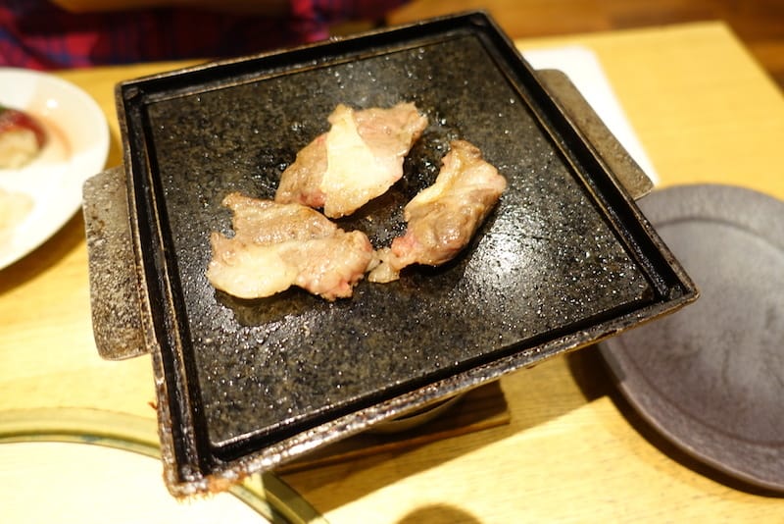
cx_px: 392
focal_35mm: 24
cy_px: 262
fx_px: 523
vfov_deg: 53.2
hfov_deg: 73.7
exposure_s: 1/30
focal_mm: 8.8
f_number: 1.8
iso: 250
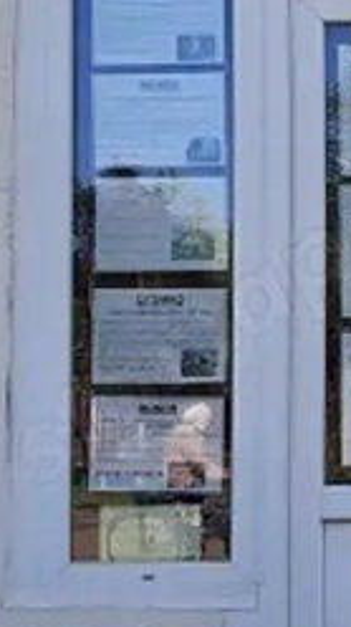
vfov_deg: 19.5
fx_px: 1825
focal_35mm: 110
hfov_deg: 10.6
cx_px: 515
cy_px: 298
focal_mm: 4.6
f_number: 2
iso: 32
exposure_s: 1/383
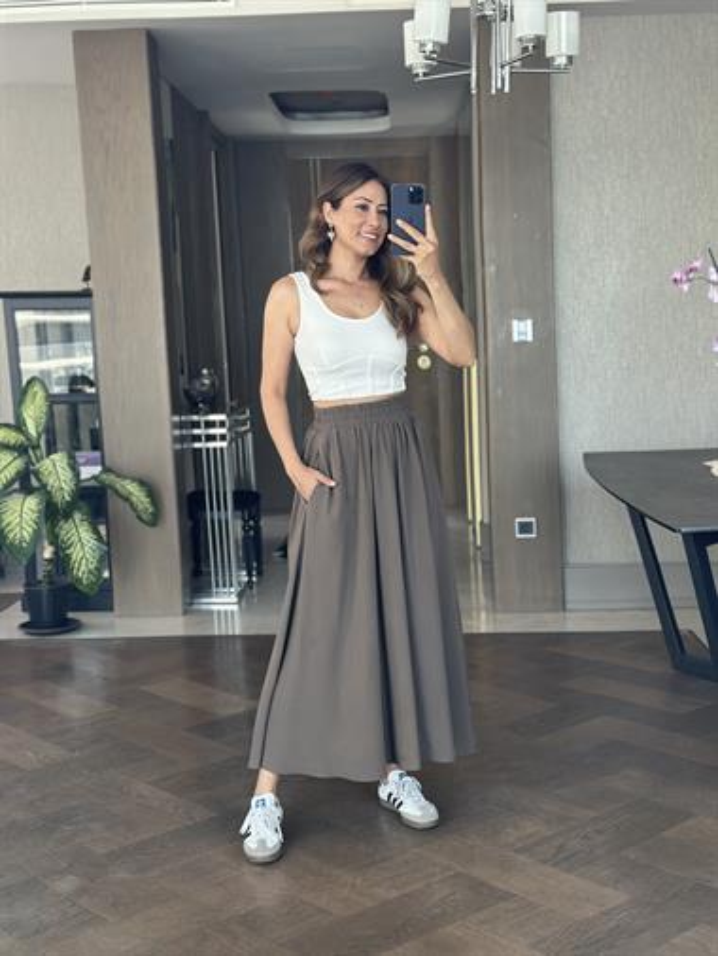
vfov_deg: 39.6
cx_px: 359
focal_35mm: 48
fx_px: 1326
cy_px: 478
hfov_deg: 30.3
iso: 125
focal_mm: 6.86
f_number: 1.78
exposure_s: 1/82
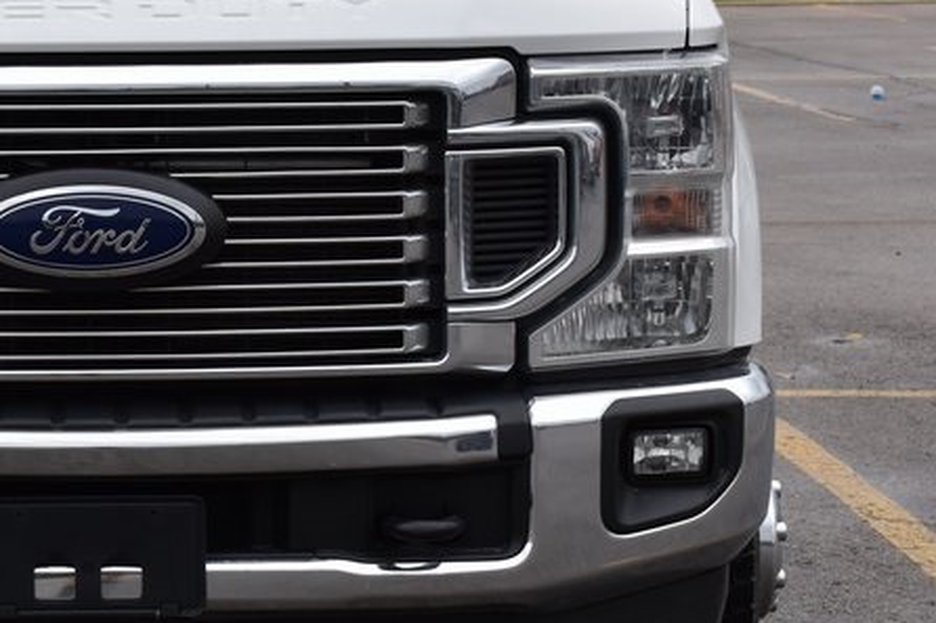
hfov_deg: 15.4
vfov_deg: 10.5
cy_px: 274
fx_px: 3405
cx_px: 67
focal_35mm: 131
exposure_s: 1/200
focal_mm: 38
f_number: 10
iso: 400
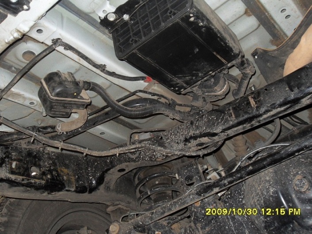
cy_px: 117
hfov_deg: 43.8
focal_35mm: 43
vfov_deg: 33.6
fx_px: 388
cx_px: 156
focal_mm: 7.9
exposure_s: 1/45
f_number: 3.9
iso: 200
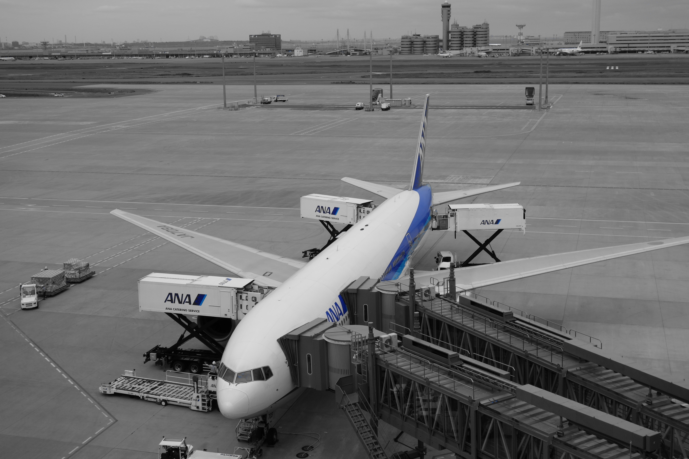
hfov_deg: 41.9
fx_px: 899
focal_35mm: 47
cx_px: 344
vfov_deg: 28.6
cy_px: 230
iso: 200
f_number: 5.6
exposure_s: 1/1250
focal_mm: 17.6
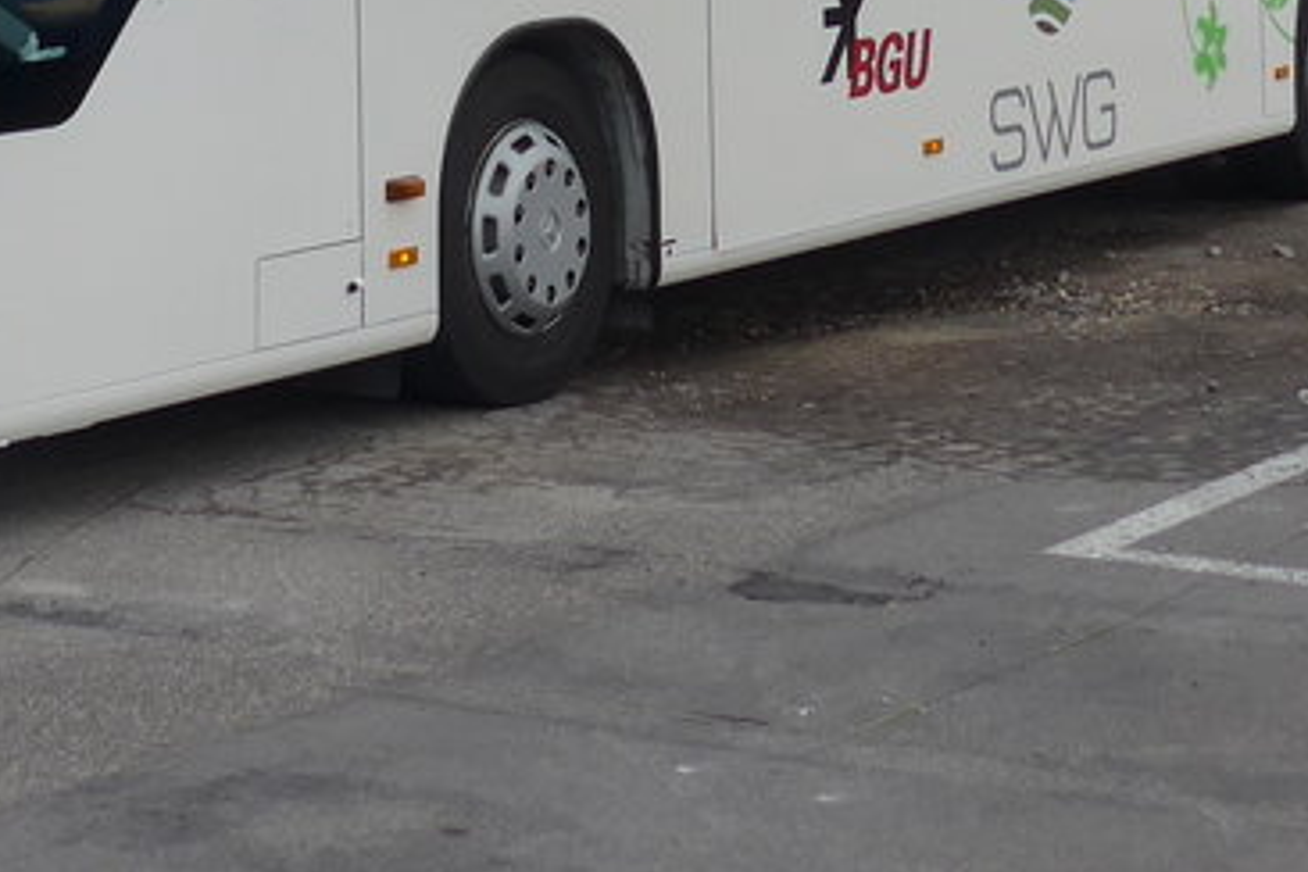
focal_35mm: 99
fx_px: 3597
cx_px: 111
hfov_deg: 20.2
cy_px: -565
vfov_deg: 12.9
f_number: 2.8
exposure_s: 1/640
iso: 80
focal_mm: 6
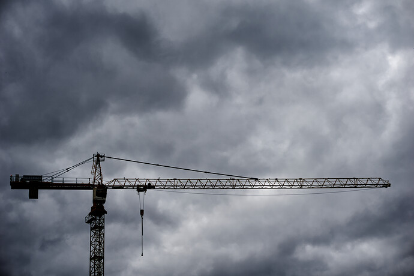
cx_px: 207
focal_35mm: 57
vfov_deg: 23.8
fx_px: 655
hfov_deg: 35.1
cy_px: 138
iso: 100
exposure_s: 1/400
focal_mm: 38
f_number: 5.6
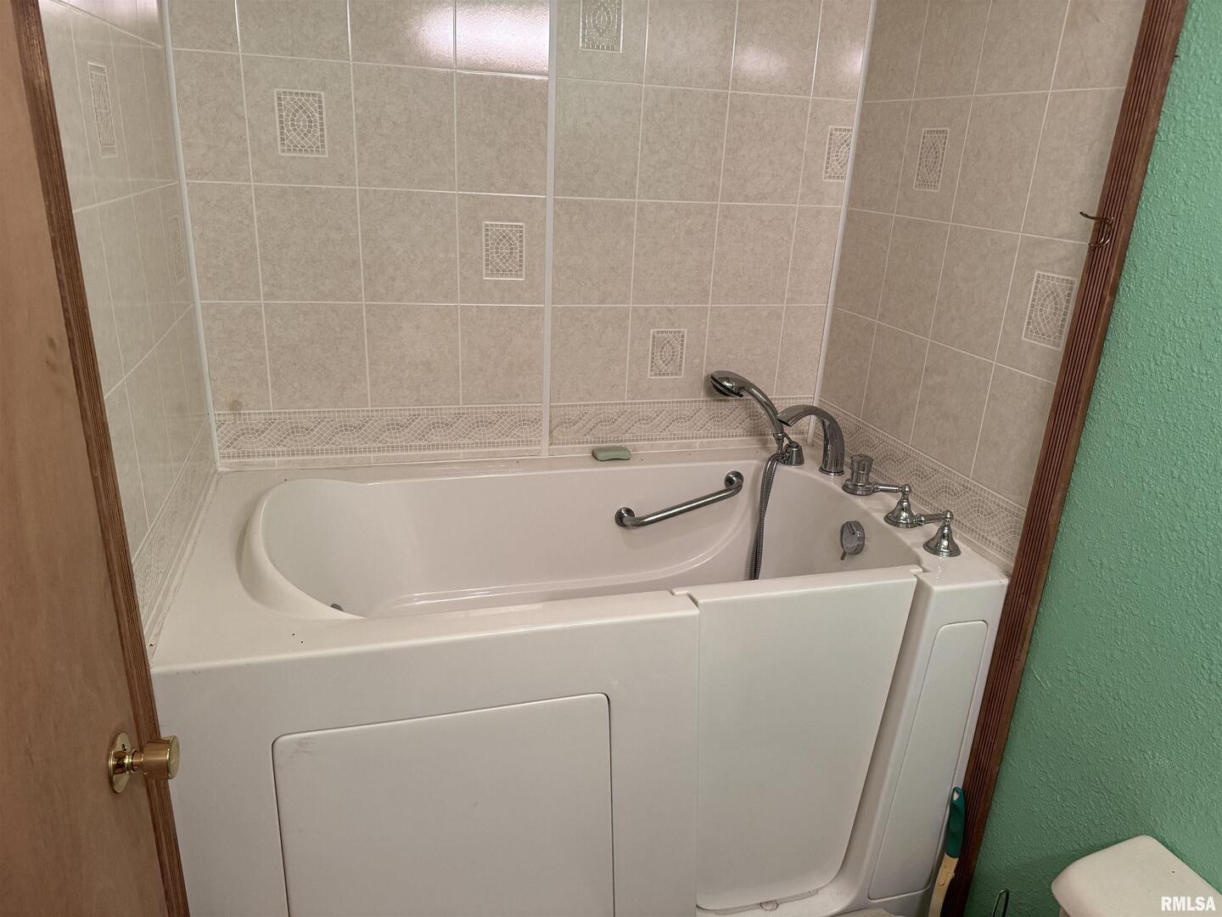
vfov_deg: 56.8
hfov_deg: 71.6
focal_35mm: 24
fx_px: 847
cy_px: 458
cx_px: 611
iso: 320
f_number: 1.78
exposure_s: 1/60
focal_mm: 6.76
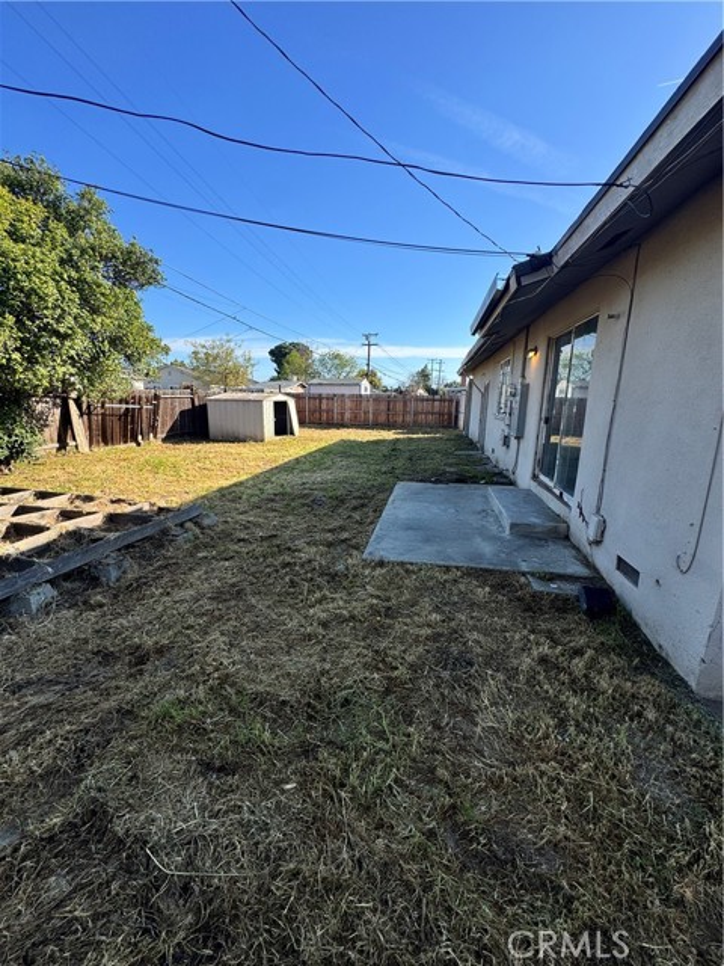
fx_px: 390
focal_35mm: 14
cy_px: 483
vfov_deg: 102.1
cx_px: 362
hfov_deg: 85.7
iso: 40
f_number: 2.2
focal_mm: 2.22
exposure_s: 1/956
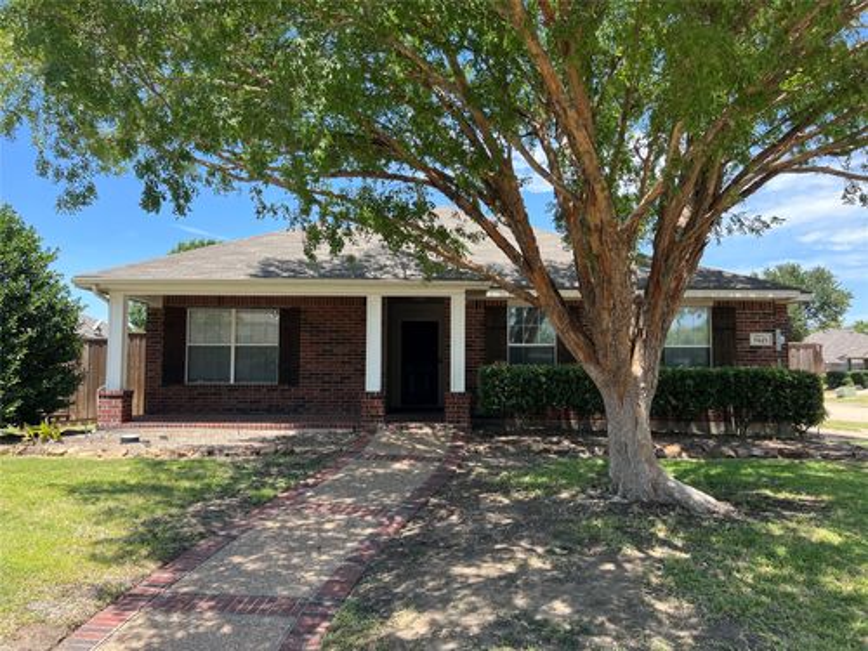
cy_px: 326
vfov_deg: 53.1
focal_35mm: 26
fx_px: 652
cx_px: 434
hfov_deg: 67.3
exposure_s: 1/1209
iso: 50
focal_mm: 5.7
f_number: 1.5
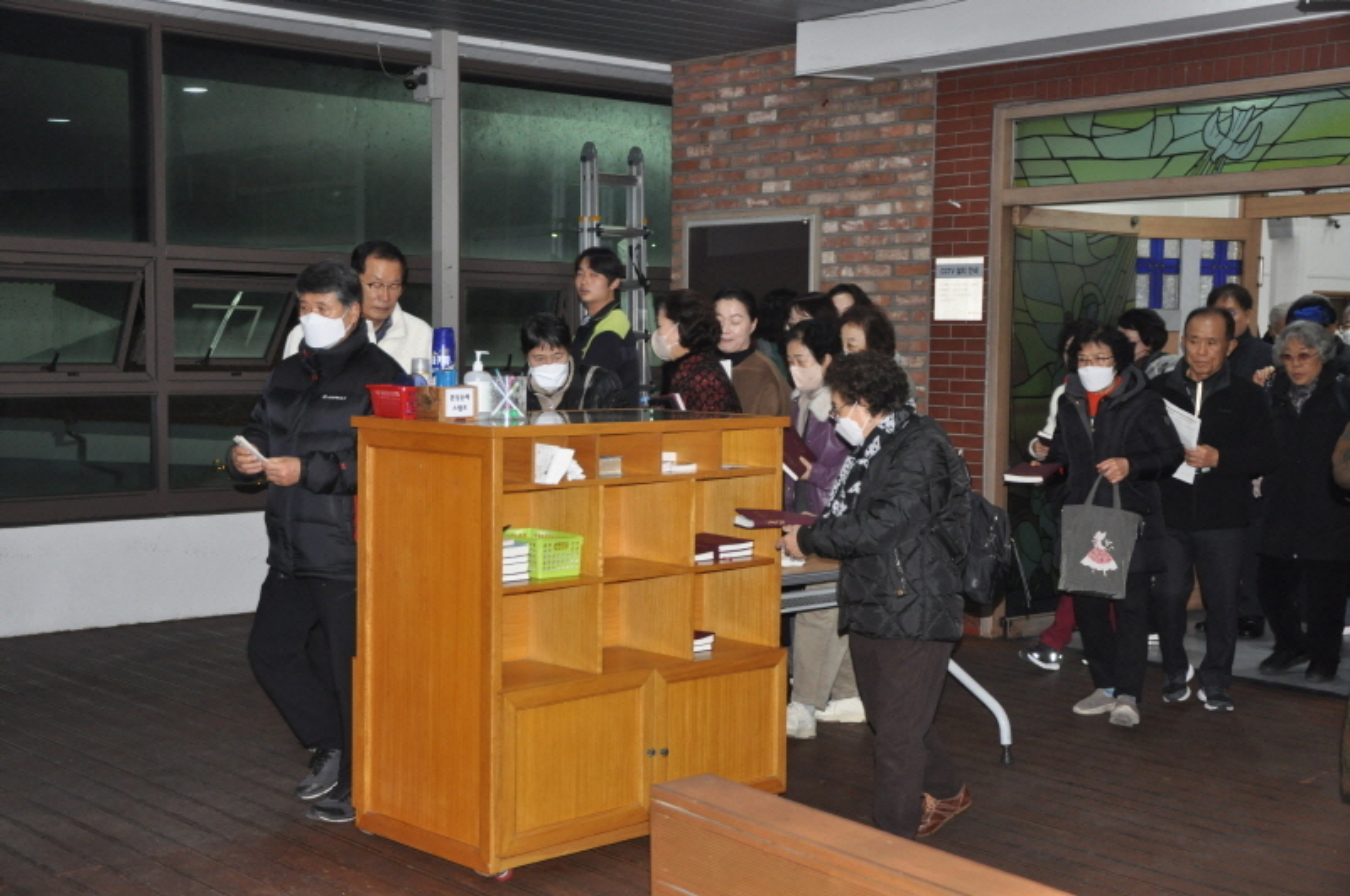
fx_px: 1910
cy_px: 448
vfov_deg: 26.4
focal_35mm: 51
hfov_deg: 38.9
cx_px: 675
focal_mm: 34
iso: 800
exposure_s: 1/60
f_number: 4.2
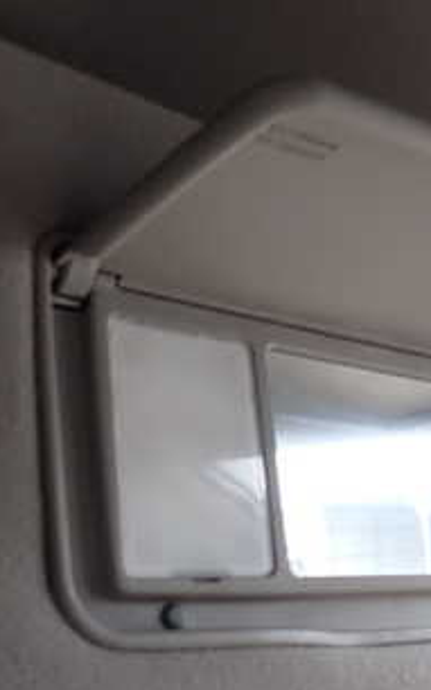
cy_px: 379
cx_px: 370
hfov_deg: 24.3
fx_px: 978
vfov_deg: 38.8
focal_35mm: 52
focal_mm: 4.5
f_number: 2
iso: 200
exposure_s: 1/60
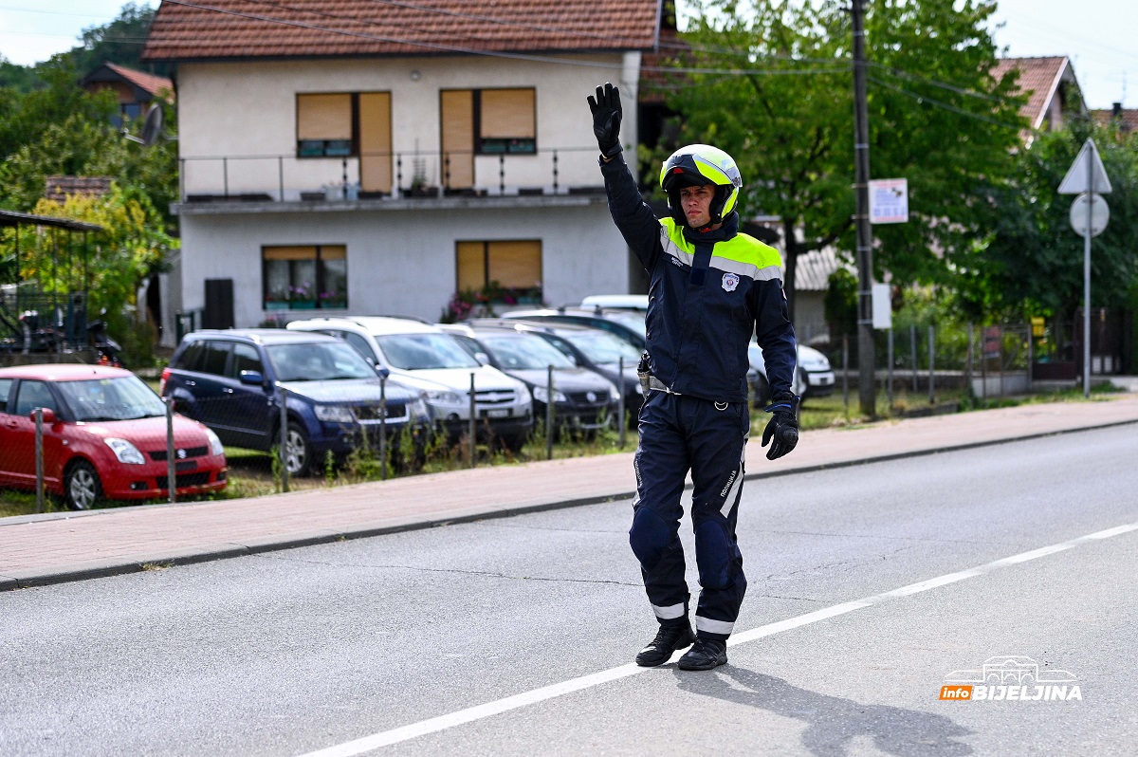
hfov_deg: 28.9
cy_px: 378
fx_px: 2211
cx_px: 569
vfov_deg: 19.4
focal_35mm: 70
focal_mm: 70
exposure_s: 1/8000
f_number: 2.8
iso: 640
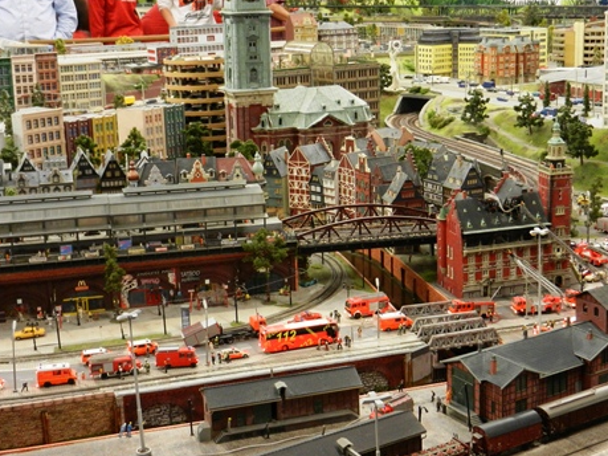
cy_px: 199
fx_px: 931
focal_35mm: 53
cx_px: 356
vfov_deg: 27.5
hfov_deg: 36.1
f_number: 4
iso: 400
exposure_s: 1/13
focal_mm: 6.9
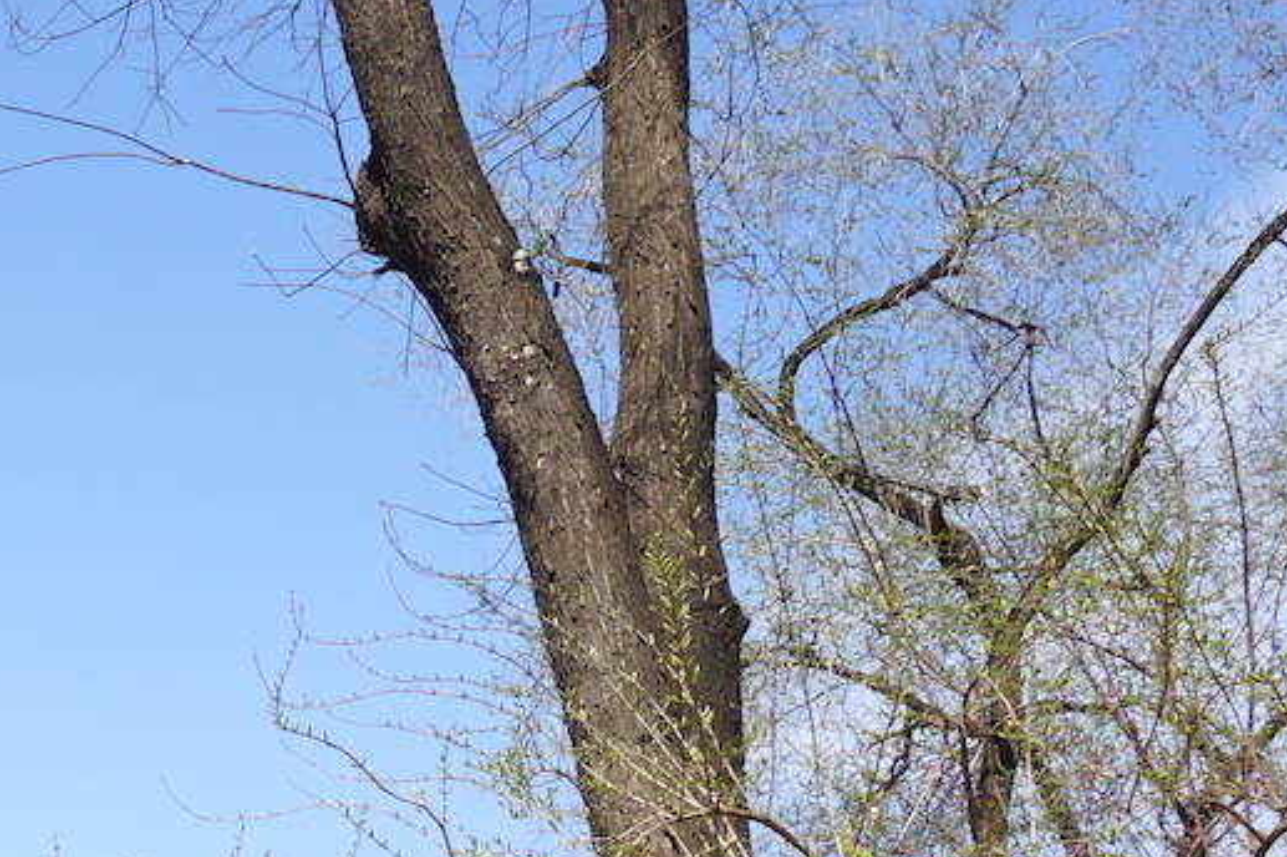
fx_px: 3430
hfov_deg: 18.7
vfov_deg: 13.3
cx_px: -652
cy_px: 1325
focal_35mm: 96
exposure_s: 1/125
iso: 100
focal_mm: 20
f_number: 11
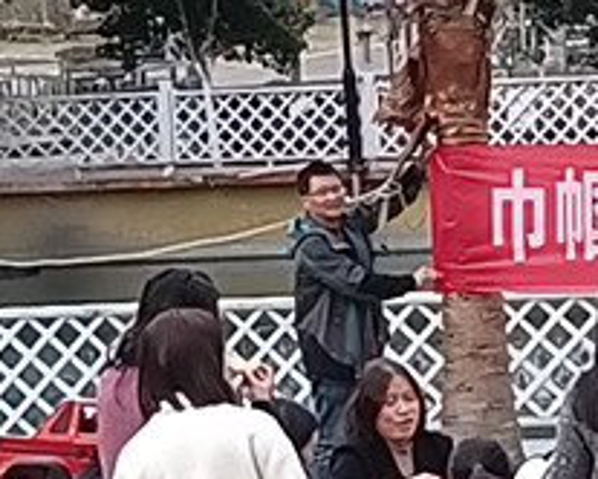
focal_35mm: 256
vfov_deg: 6.1
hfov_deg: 7.3
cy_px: 289
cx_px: 1063
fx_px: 4535
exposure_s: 1/100
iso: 136
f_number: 1.9
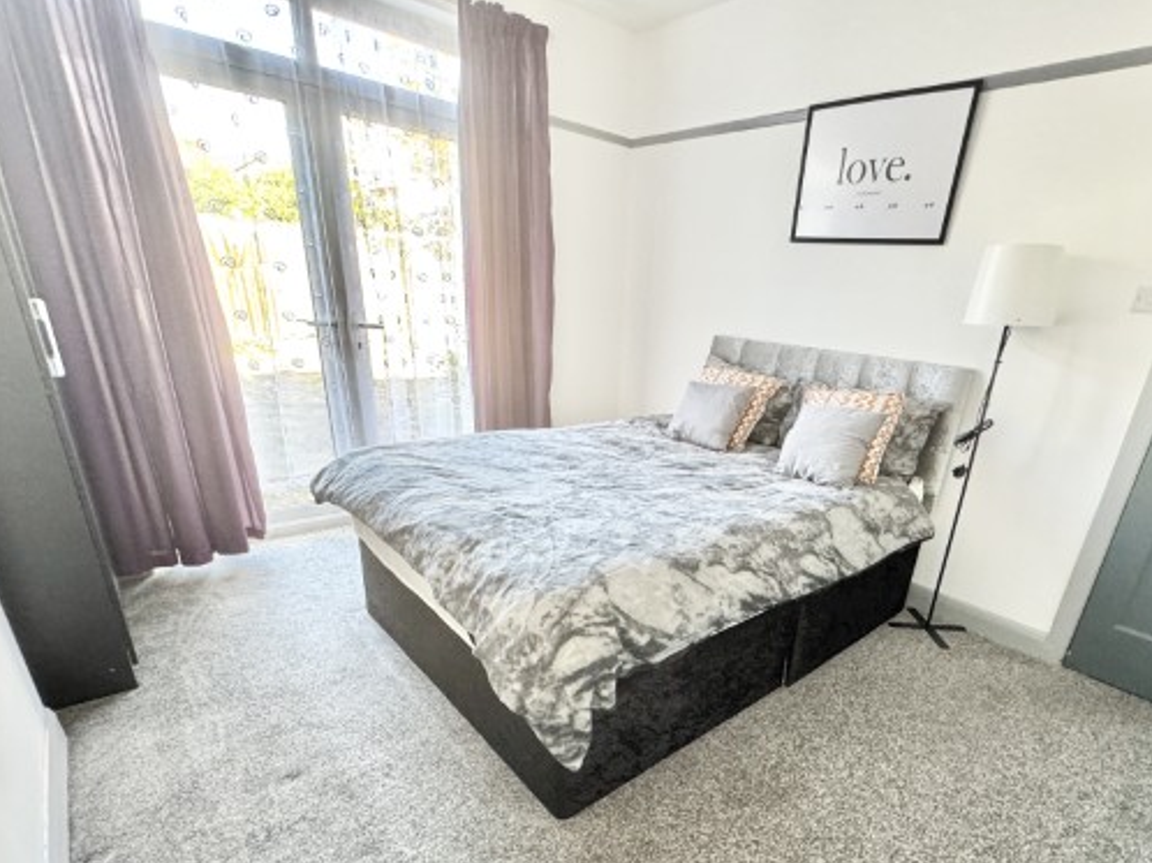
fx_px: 599
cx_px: 655
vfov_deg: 70.2
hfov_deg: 87.3
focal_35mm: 18
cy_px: 548
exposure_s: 1/63
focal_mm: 2.22
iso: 320
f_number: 2.2
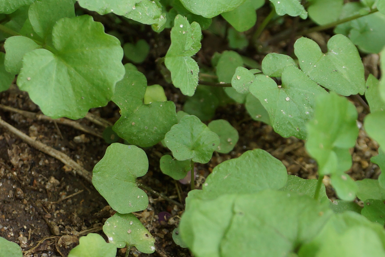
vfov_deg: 3.8
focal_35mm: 360
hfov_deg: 5.7
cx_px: 267
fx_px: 3850
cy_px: 105
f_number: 5.6
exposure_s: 1/160
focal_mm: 70
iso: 125
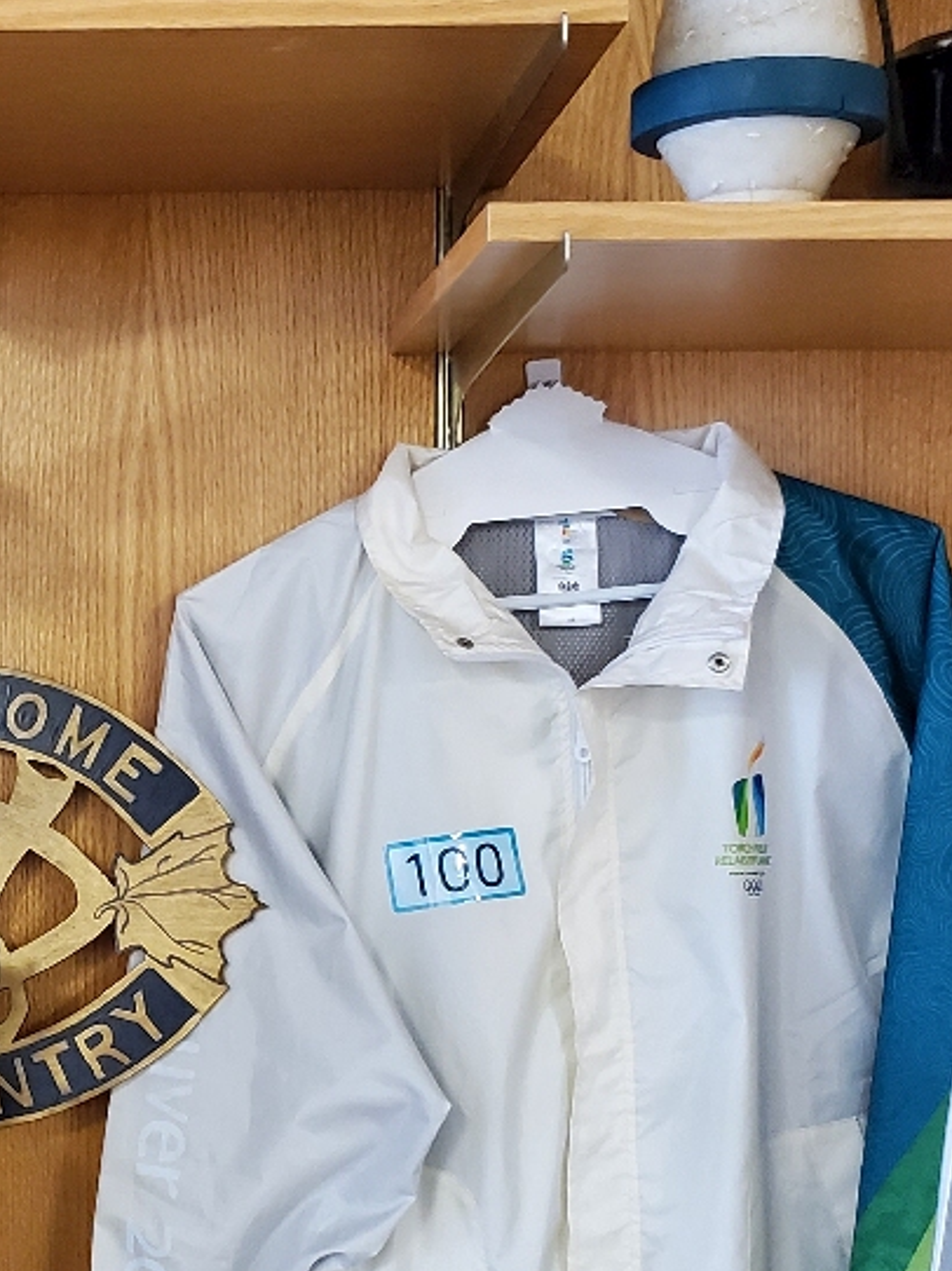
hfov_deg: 22.4
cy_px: 923
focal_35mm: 64
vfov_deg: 29.9
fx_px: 2349
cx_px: 101
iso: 500
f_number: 1.5
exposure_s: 1/40
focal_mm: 4.3
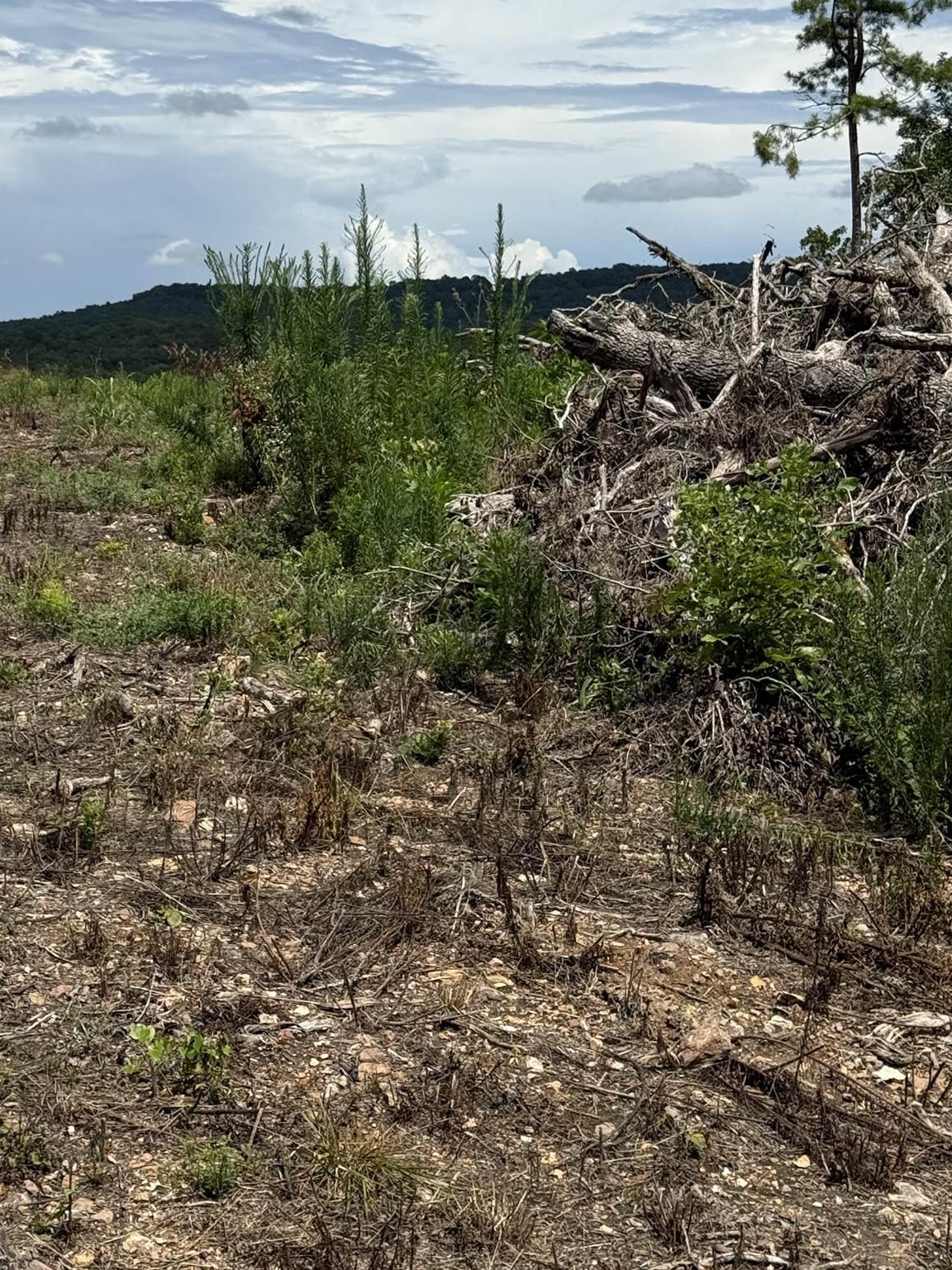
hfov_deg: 20.3
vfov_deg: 26.9
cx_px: 257
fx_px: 2640
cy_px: 428
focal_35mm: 72
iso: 64
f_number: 1.78
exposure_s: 1/9901
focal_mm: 6.76
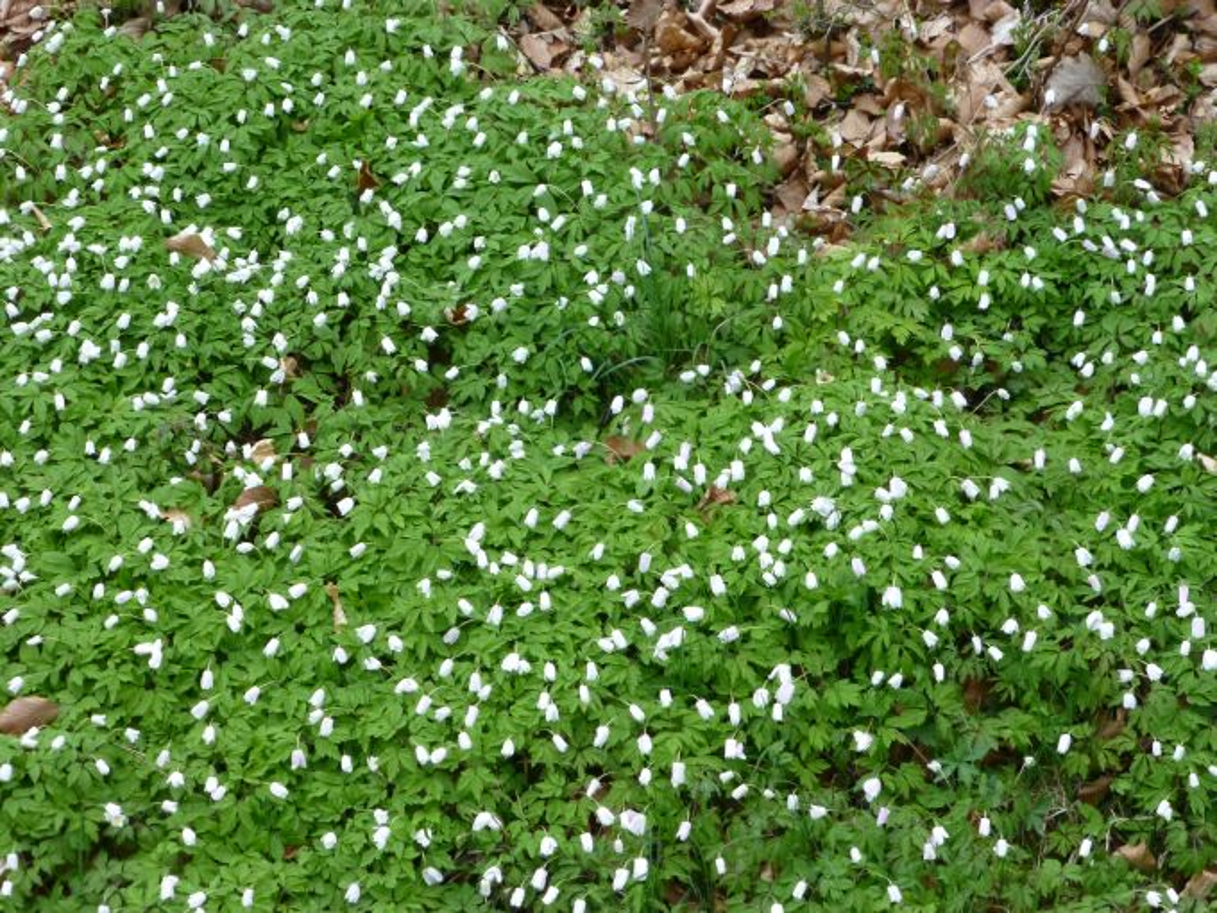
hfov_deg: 26.0
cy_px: 456
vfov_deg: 19.6
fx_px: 2637
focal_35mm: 75
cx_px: 608
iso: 400
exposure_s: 1/40
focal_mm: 13.3
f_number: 5
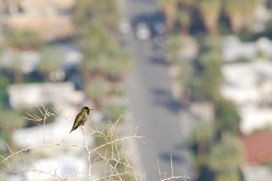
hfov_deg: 3.0
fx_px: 5213
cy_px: 122
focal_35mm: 690
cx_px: 74
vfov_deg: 2.0
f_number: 10
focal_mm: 200
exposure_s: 1/250
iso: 160
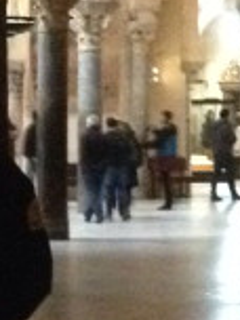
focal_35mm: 236
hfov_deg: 6.2
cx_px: -152
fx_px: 2182
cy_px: 278
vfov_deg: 8.4
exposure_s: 1/15
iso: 800
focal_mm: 4.28
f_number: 2.4
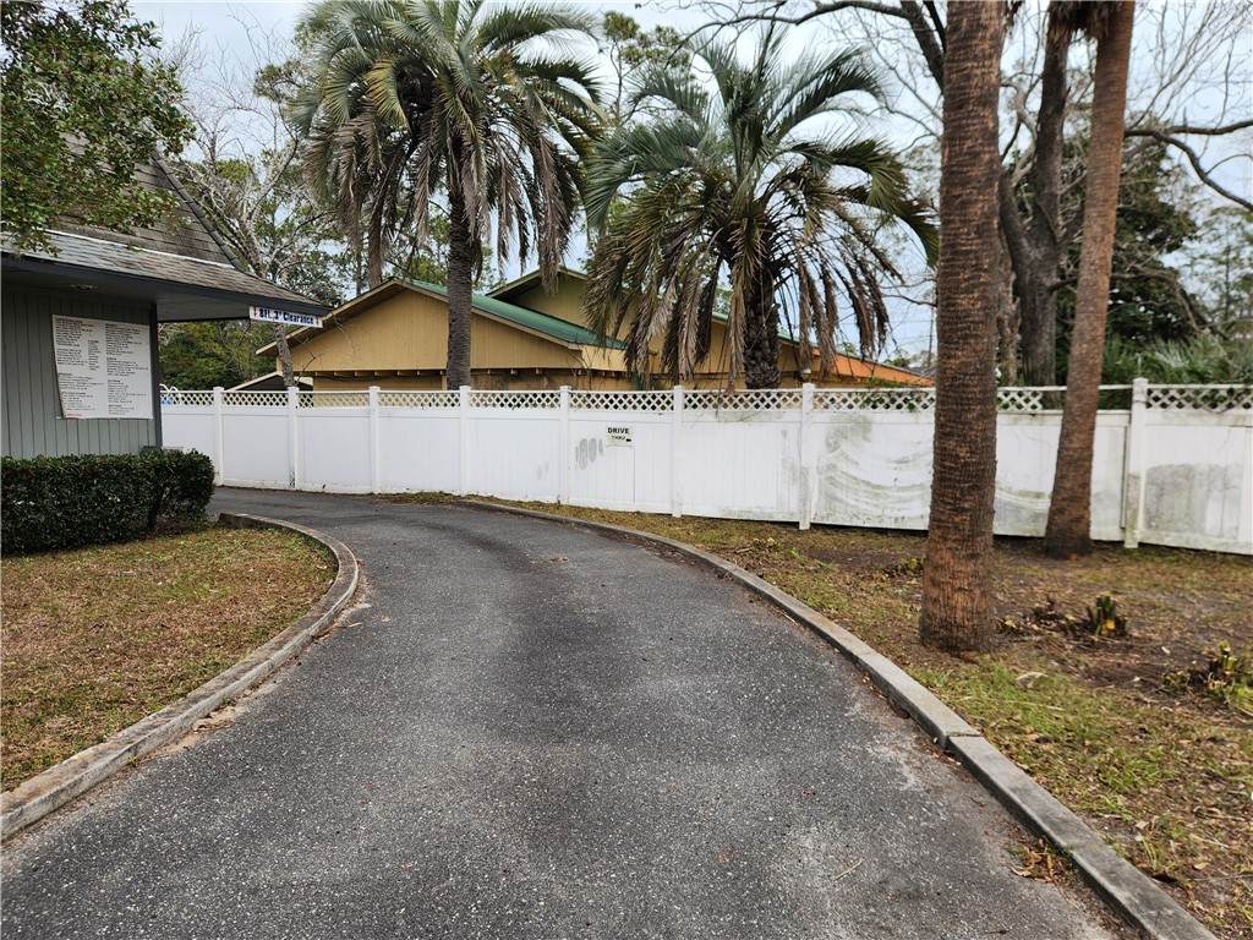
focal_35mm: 23
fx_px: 833
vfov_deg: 58.9
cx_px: 626
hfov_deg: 73.9
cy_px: 470
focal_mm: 5.4
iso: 20
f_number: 1.8
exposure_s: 1/347
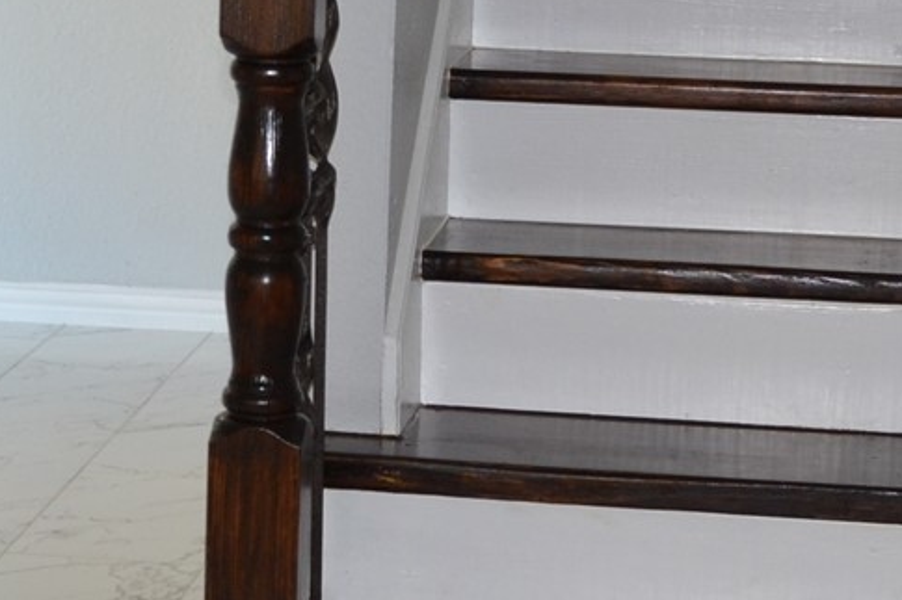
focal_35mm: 121
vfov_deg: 11.3
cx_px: 372
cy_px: 132
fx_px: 3031
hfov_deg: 16.9
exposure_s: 1/80
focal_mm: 18
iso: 400
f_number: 4
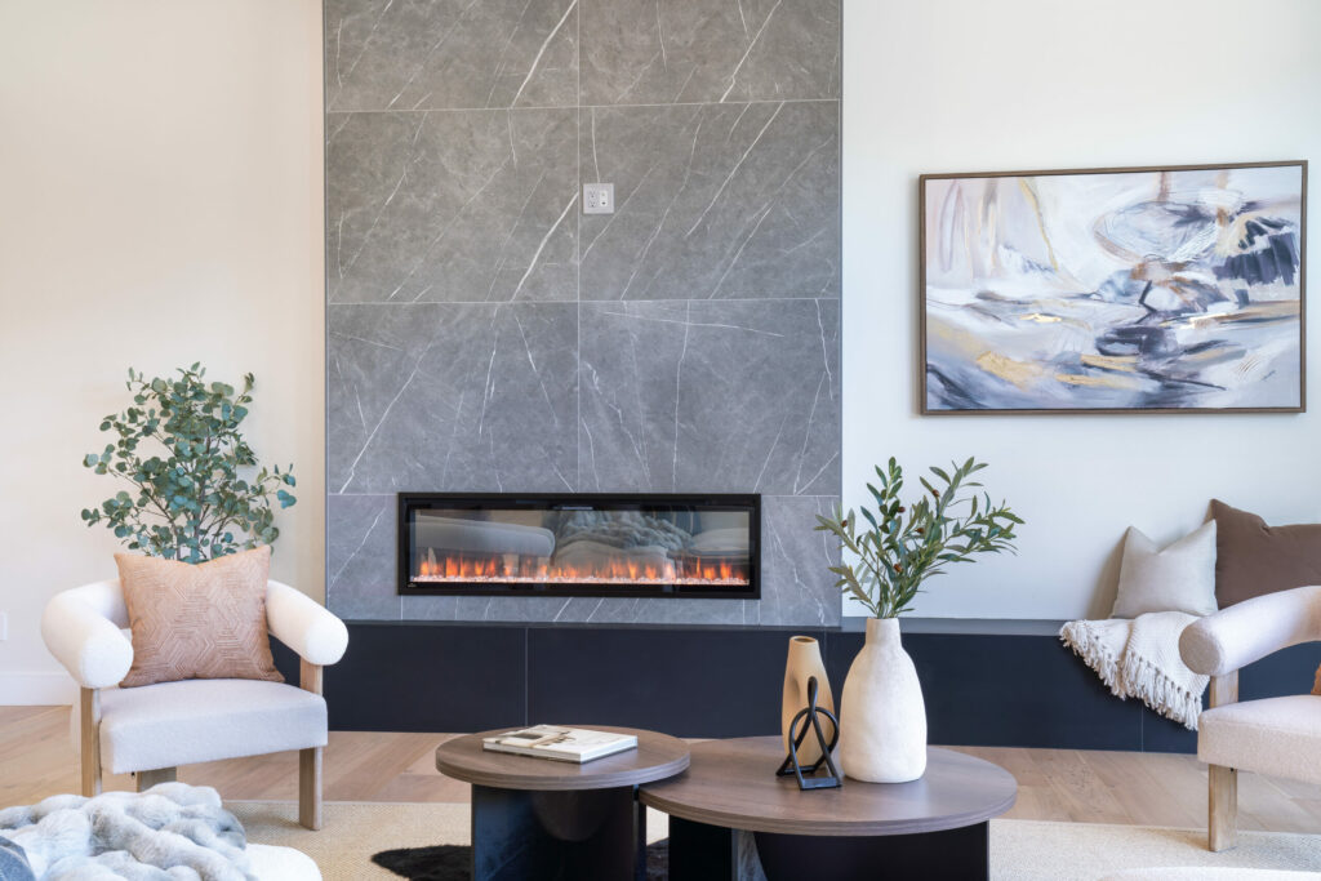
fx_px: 1468
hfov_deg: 48.5
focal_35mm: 40
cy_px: 440
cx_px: 660
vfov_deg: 33.4
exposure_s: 1/3
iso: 100
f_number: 14
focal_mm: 40
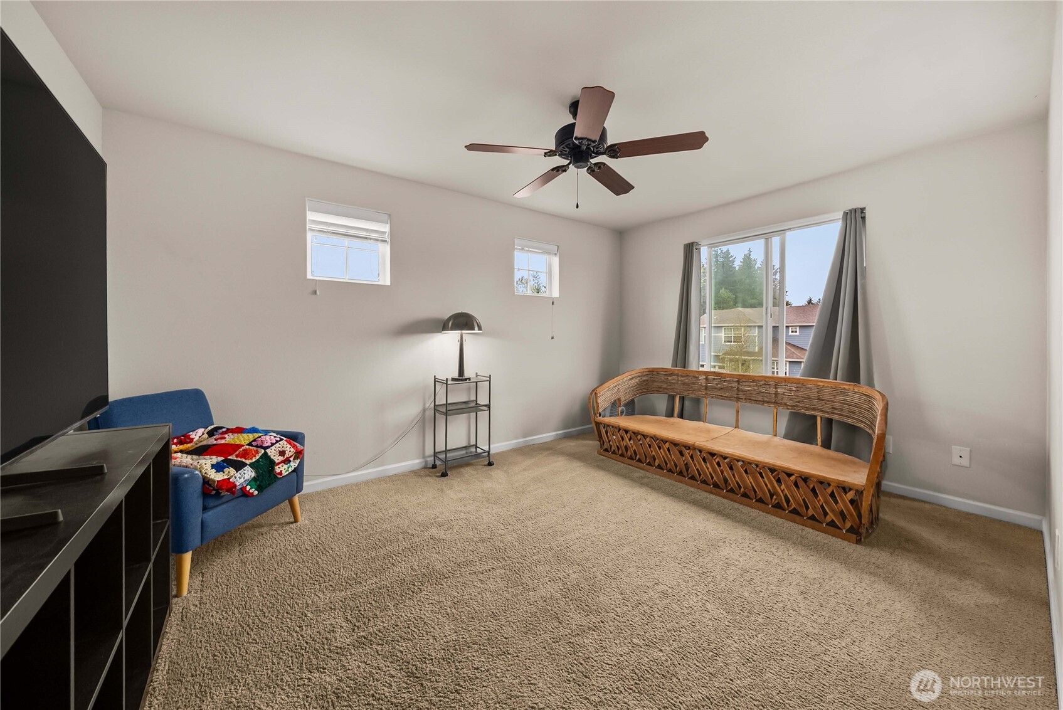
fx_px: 354
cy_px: 355
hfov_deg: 112.6
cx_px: 532
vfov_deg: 90.1
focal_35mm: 12
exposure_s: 1/5
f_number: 7.1
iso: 1000
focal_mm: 12
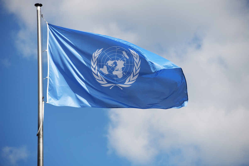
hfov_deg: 8.2
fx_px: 1729
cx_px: 124
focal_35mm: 250
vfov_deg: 5.5
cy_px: 83
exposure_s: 1/800
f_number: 8
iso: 100
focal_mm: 250
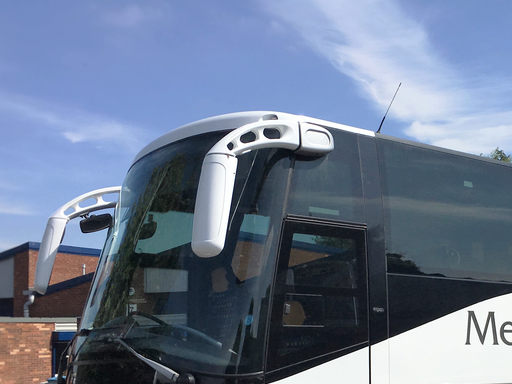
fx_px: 828
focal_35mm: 56
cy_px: 293
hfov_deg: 32.8
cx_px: 451
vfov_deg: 25.8
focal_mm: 4.15
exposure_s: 1/4049
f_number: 2.2
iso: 25
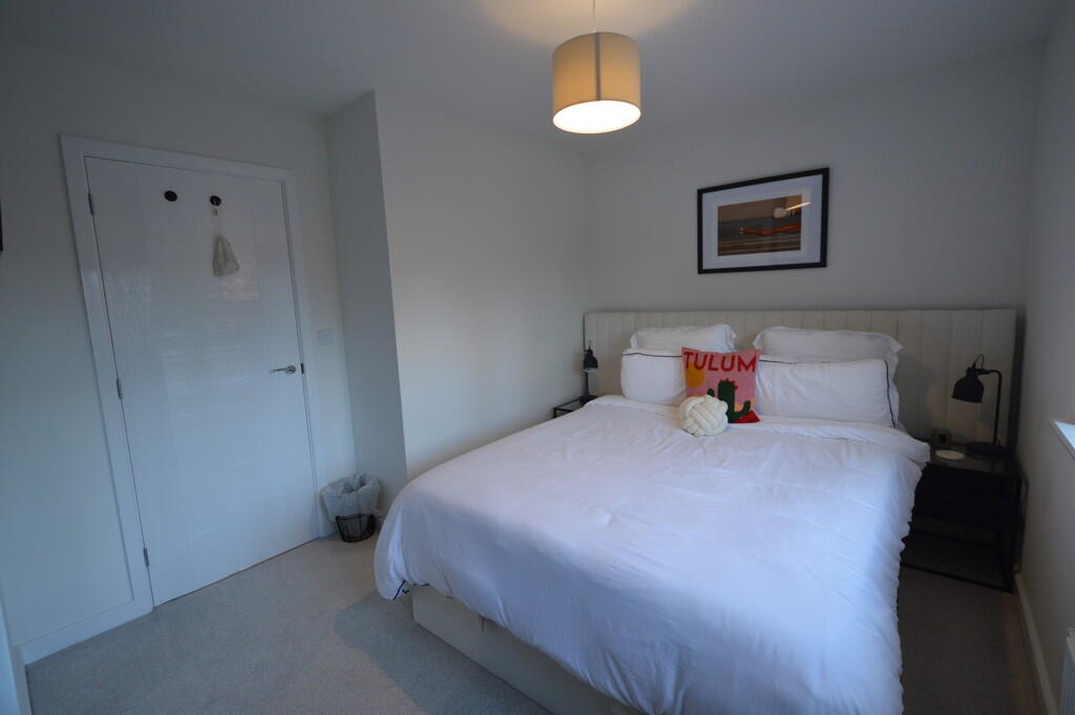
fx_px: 448
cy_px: 358
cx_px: 538
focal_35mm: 15
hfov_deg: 100.4
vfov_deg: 77.2
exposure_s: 1/60
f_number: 4
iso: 400
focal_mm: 10
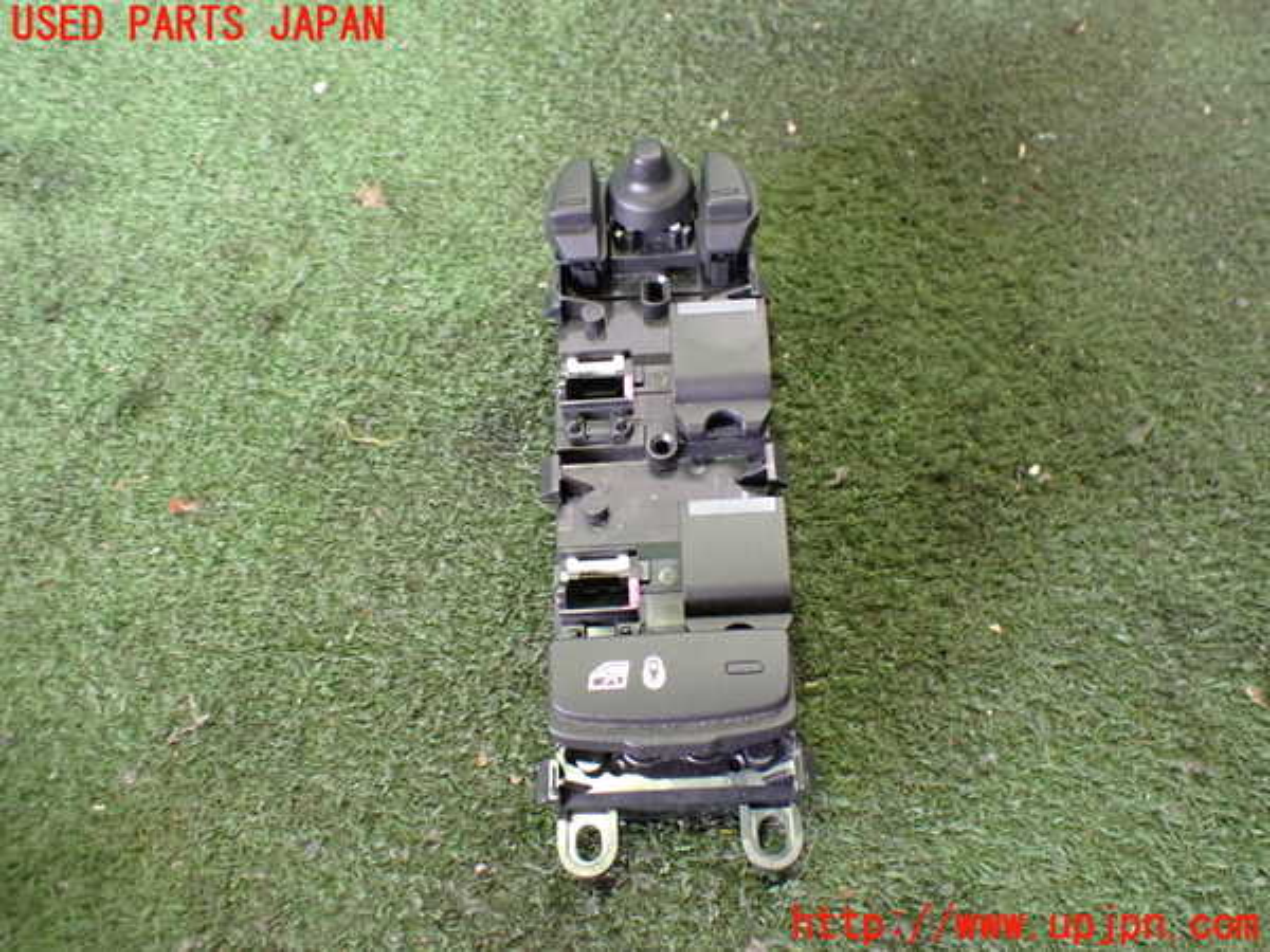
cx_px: 635
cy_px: 476
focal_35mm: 30
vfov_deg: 46.8
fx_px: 1101
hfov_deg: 60.0
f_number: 2.3
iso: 800
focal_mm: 5.4
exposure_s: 1/40
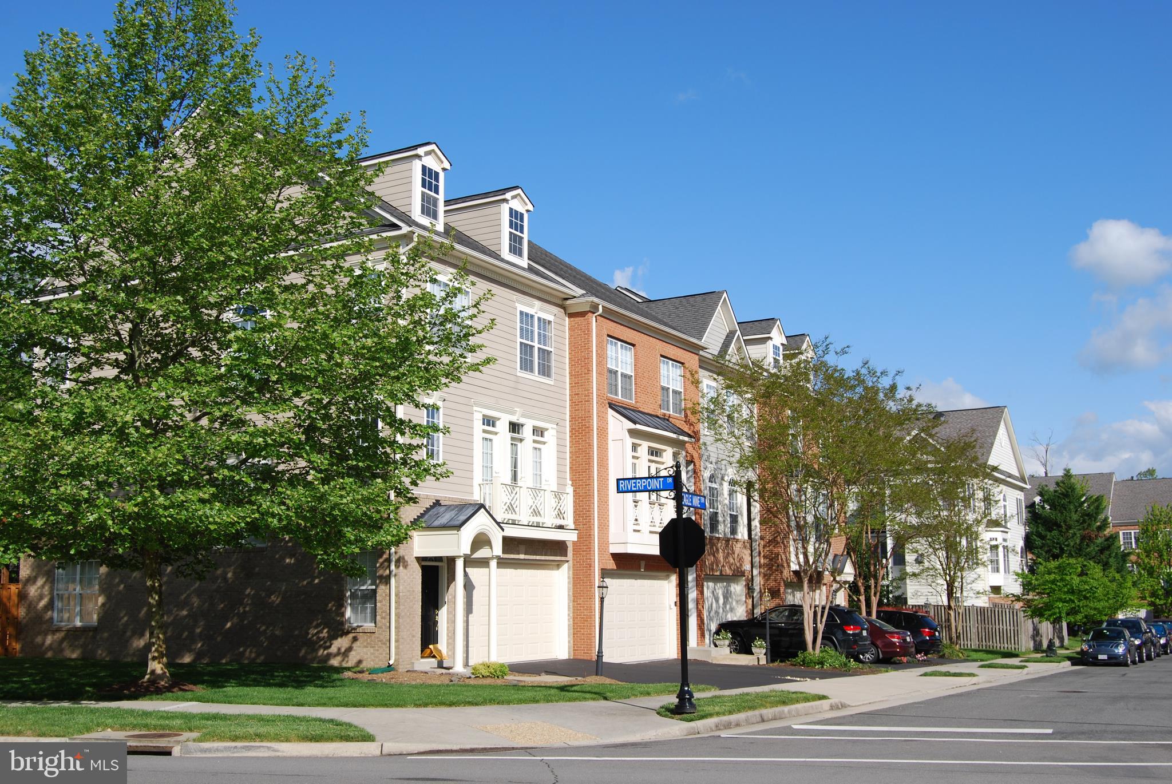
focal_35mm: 39
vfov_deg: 34.3
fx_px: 1271
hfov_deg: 49.5
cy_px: 392
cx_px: 586
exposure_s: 1/250
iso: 100
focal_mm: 26
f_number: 8
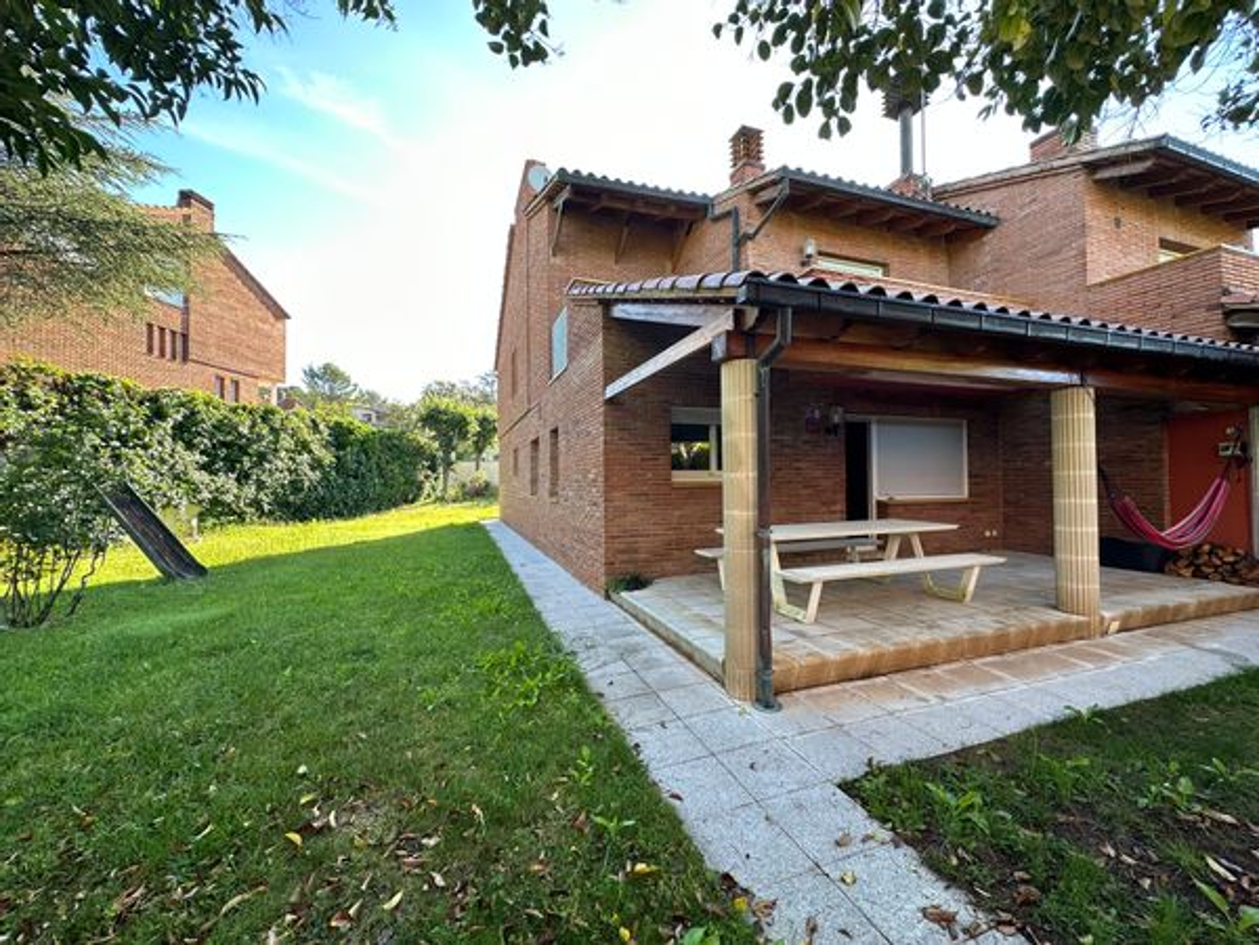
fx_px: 509
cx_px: 630
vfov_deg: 85.7
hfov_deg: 102.1
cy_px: 472
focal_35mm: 14
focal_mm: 2.22
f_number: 2.2
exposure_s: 1/124
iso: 40
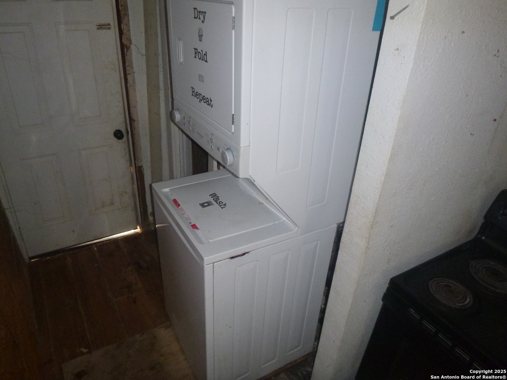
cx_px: 254
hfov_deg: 69.4
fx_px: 366
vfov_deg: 54.9
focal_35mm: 25
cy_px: 190
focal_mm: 4.5
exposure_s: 1/60
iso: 400
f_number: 3.9
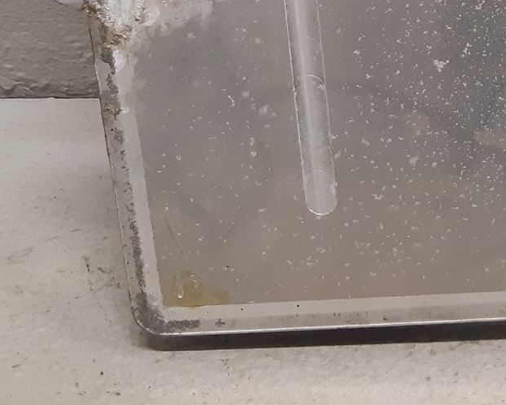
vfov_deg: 17.2
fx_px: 1258
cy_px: -120
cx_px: 601
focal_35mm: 84
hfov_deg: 21.2
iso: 160
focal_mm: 3.93
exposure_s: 1/50
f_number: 1.7
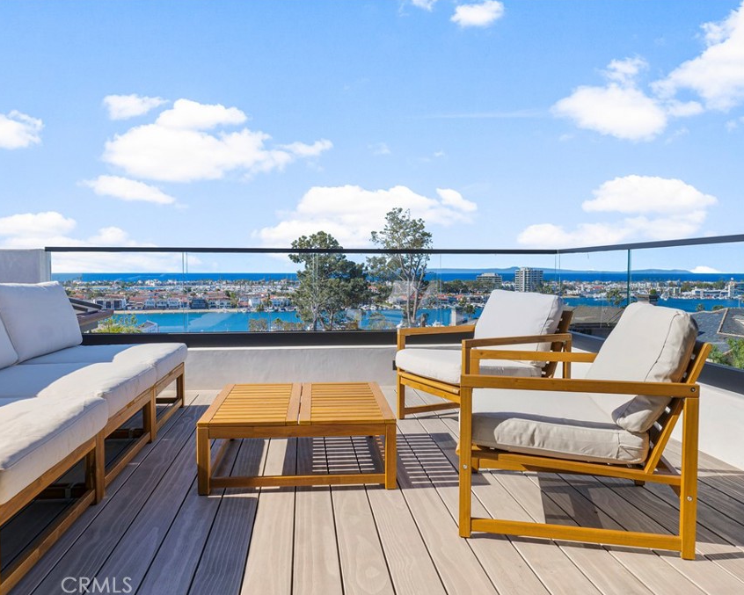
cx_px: 371
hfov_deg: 68.1
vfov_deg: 56.8
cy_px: 298
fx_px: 551
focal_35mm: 25
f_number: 9
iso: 100
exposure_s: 1/320
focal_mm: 22
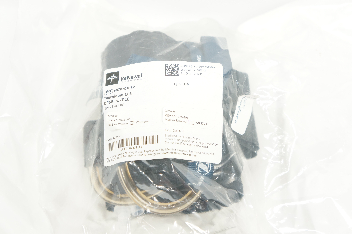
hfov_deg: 33.4
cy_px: 117
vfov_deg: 22.6
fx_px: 586
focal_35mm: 60
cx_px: 176
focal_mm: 40
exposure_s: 1/100
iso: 800
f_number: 5
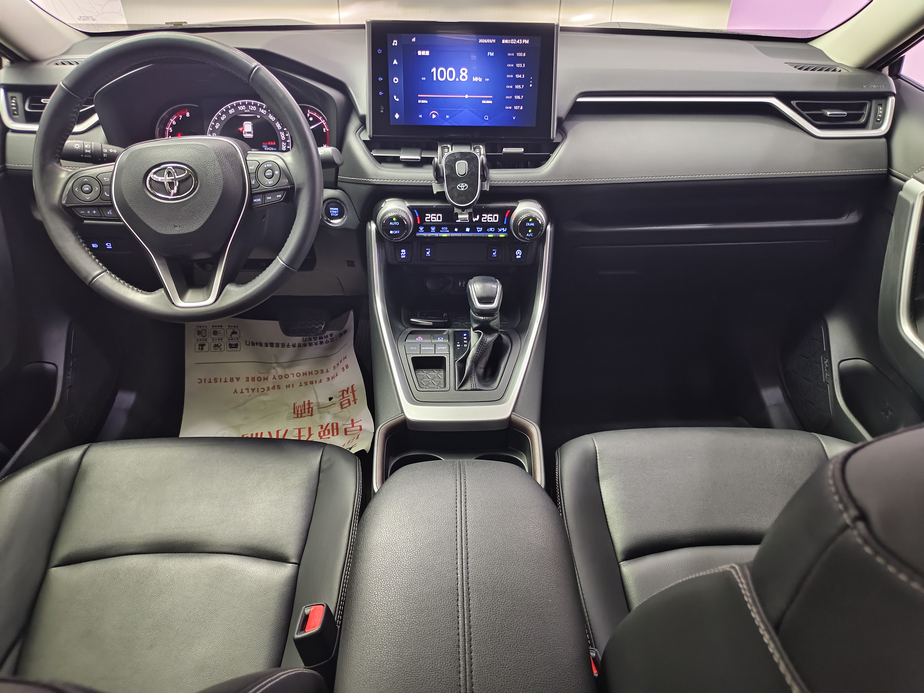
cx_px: 462
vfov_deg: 56.8
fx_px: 641
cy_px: 346
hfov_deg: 71.6
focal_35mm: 24
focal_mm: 5.56
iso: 2280
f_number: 1.88
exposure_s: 1/25
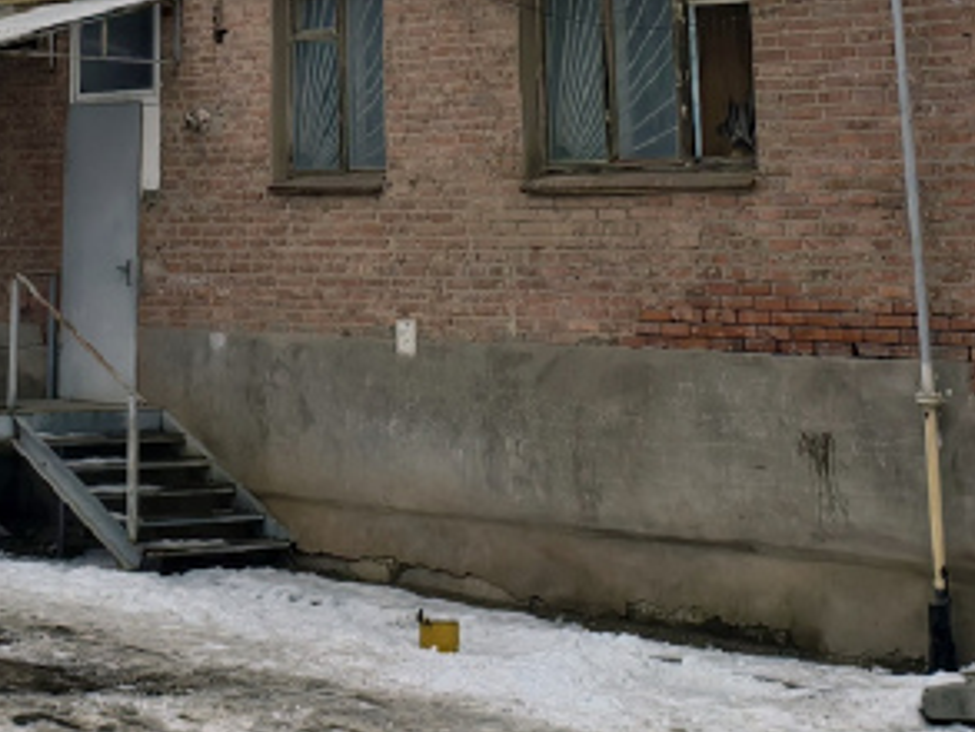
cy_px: -684
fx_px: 2874
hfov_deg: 19.1
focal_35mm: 102
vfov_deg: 12.8
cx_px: 216
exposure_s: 1/1531
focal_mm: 6.54
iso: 72
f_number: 1.57
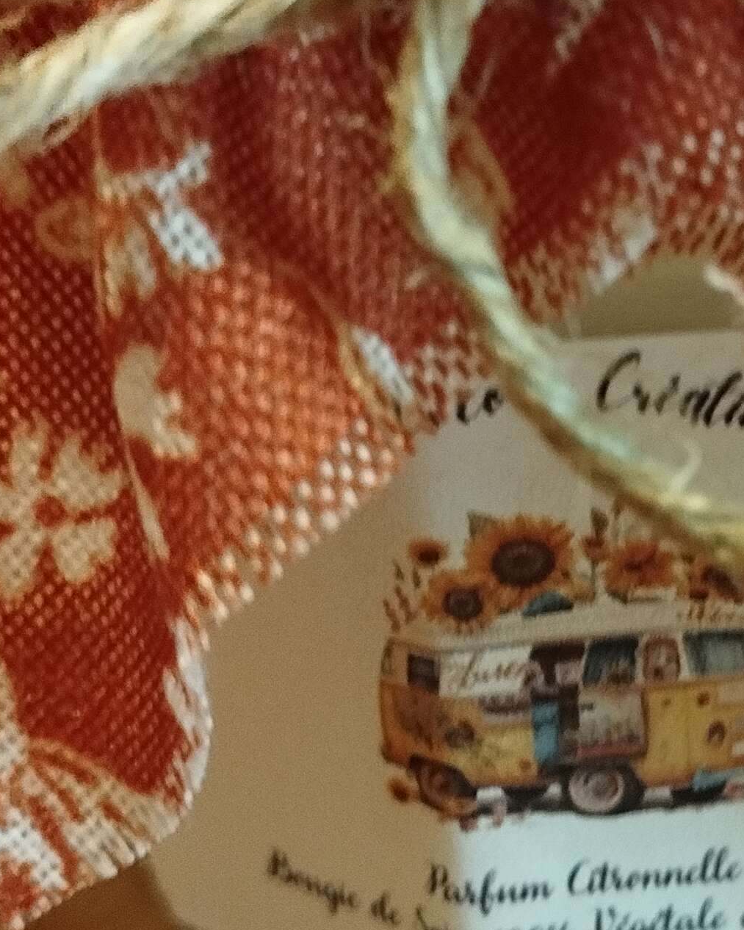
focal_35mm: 74
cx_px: 673
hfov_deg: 20.3
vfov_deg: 25.7
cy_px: 534
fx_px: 2037
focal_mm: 5.31
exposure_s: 1/20
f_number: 1.7
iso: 640
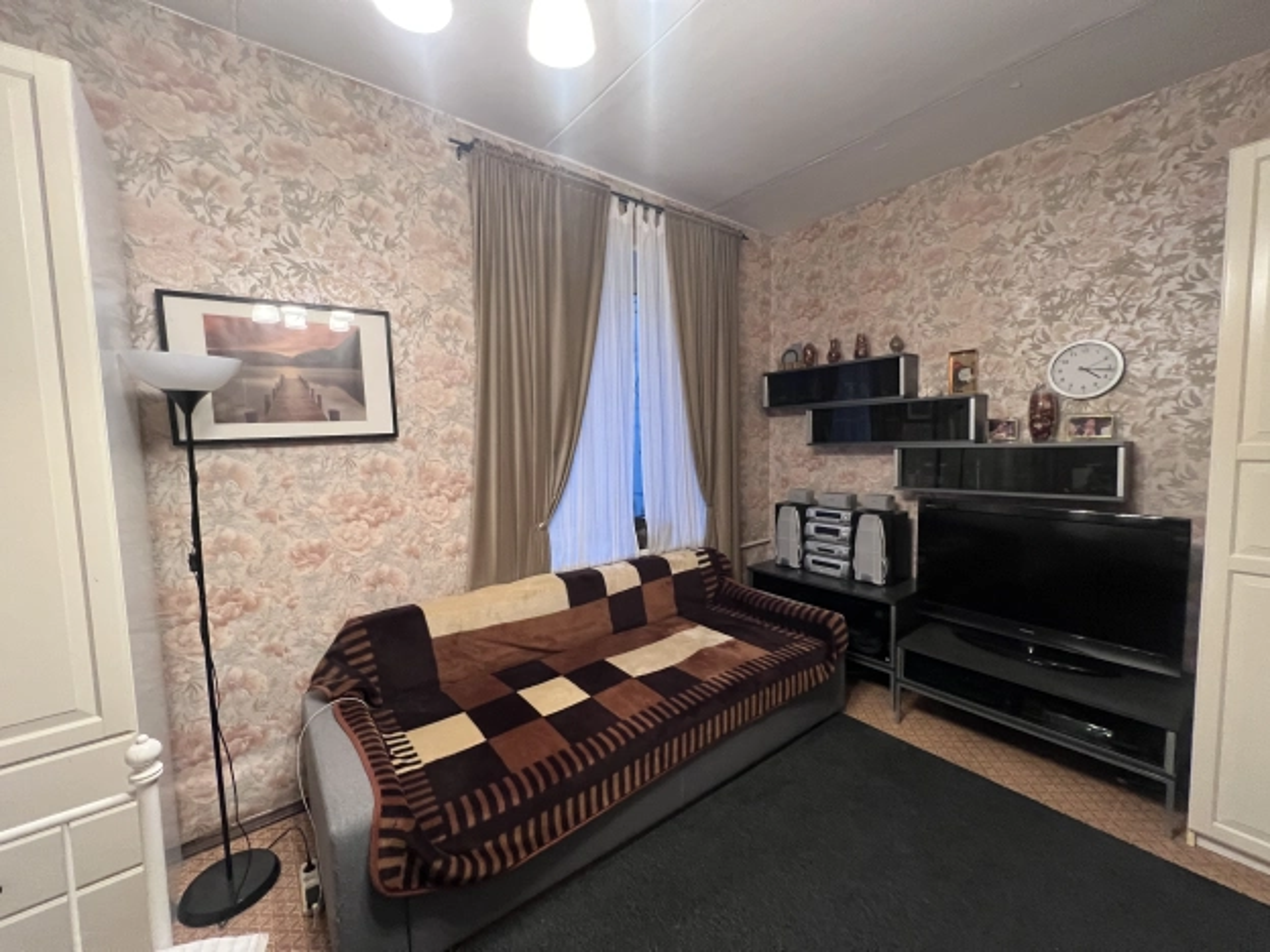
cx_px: 635
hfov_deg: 106.2
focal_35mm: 13
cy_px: 476
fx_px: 477
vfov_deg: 89.9
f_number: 1.8
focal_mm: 1.57
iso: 500
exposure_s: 1/50
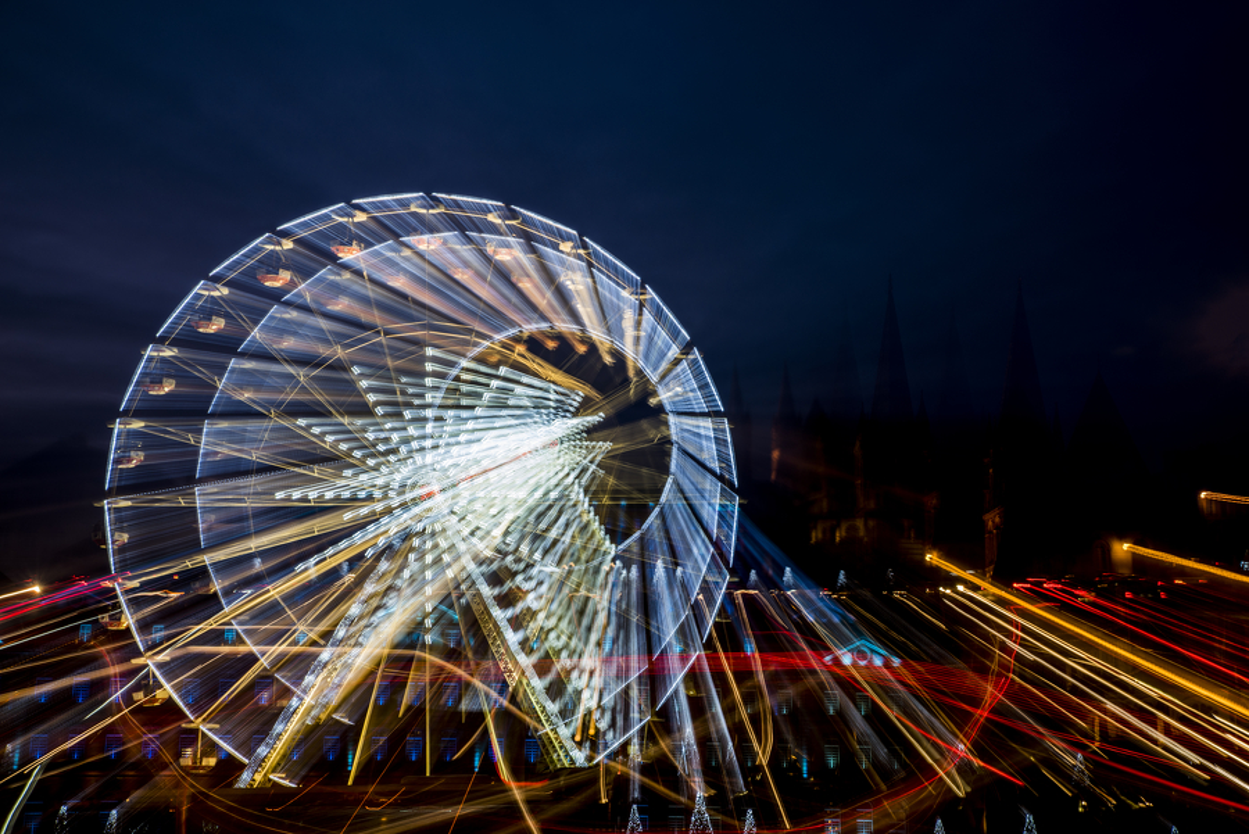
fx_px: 2187
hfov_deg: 31.9
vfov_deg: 21.6
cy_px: 417
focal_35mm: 63
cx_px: 624
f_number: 16
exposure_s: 8
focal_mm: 63
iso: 100
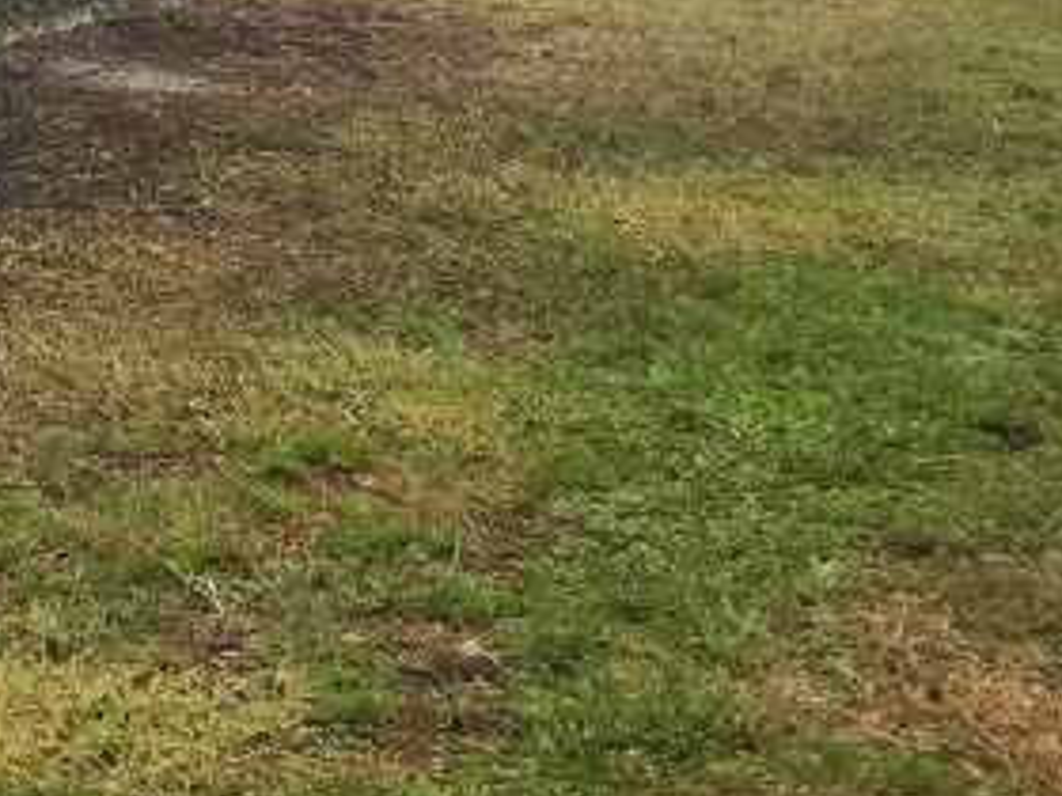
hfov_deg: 19.6
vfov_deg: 15.7
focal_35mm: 84
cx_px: -630
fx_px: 2577
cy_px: -519
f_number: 1.8
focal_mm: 5.4
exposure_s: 1/752
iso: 20
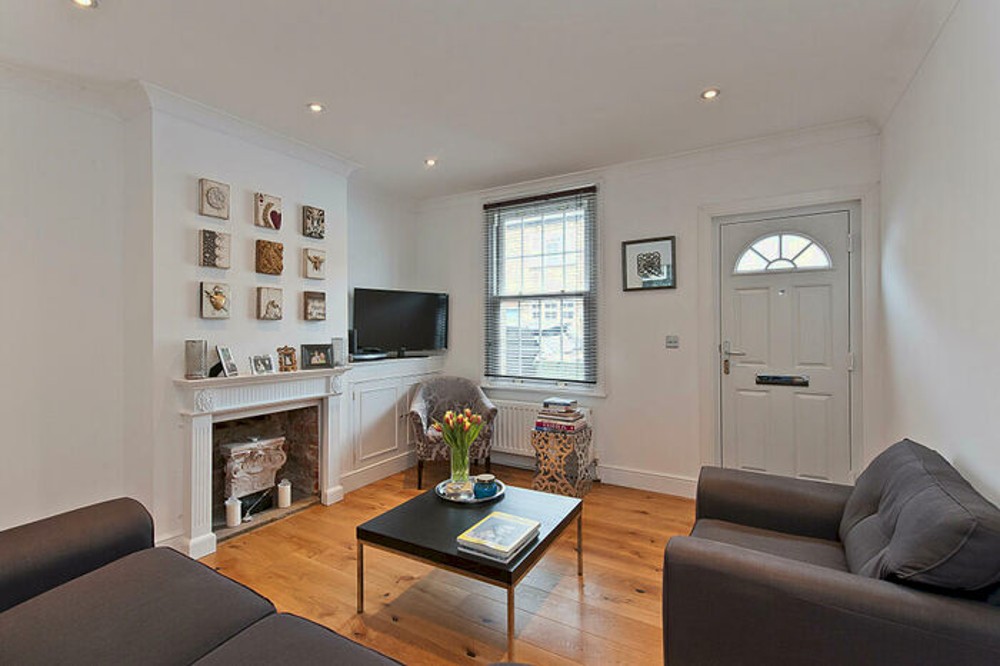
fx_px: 444
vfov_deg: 73.7
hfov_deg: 96.8
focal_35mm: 16
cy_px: 333
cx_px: 500
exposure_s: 1/15
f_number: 10
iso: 500
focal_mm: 16
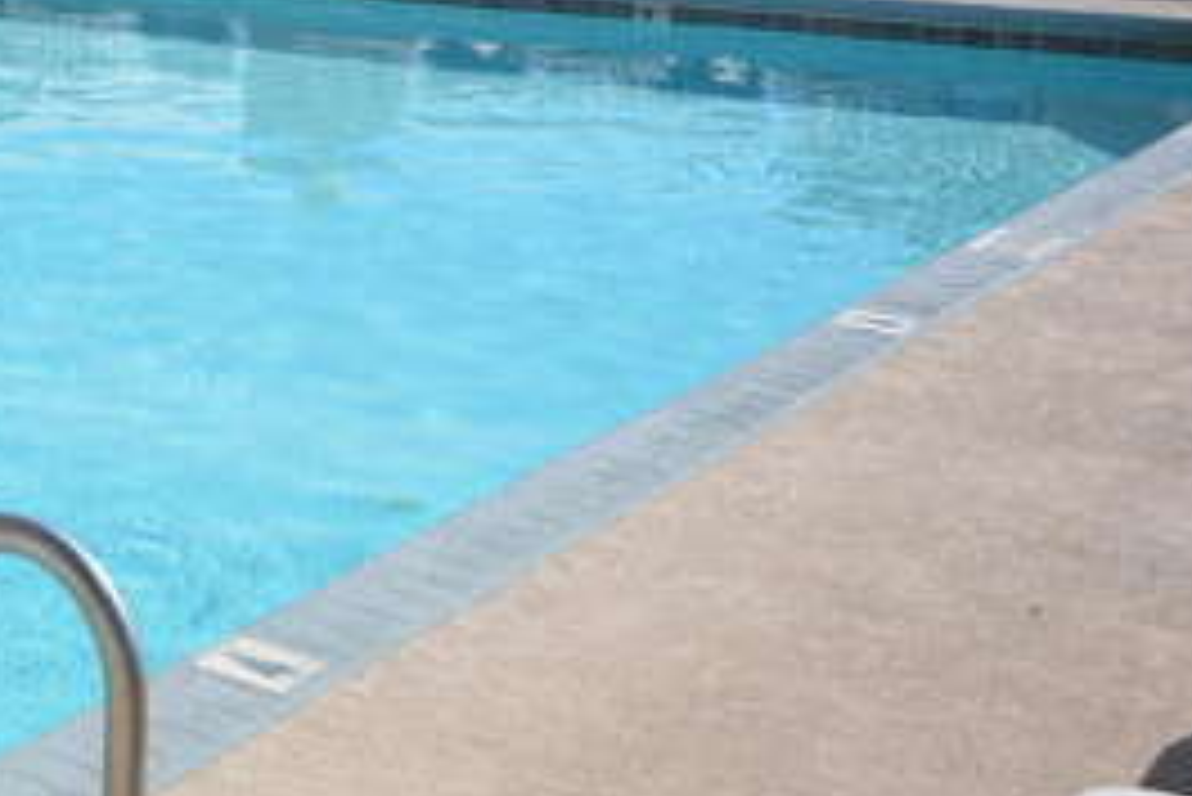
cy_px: 121
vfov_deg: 16.4
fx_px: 2731
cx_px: -252
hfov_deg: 22.6
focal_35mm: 82
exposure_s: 1/320
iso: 100
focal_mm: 19
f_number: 9
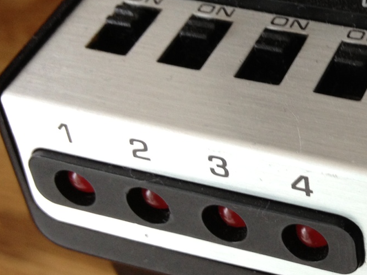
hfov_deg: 21.4
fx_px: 912
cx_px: 423
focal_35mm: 86
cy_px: 118
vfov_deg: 17.2
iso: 80
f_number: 2.4
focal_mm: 4.28
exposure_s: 1/20
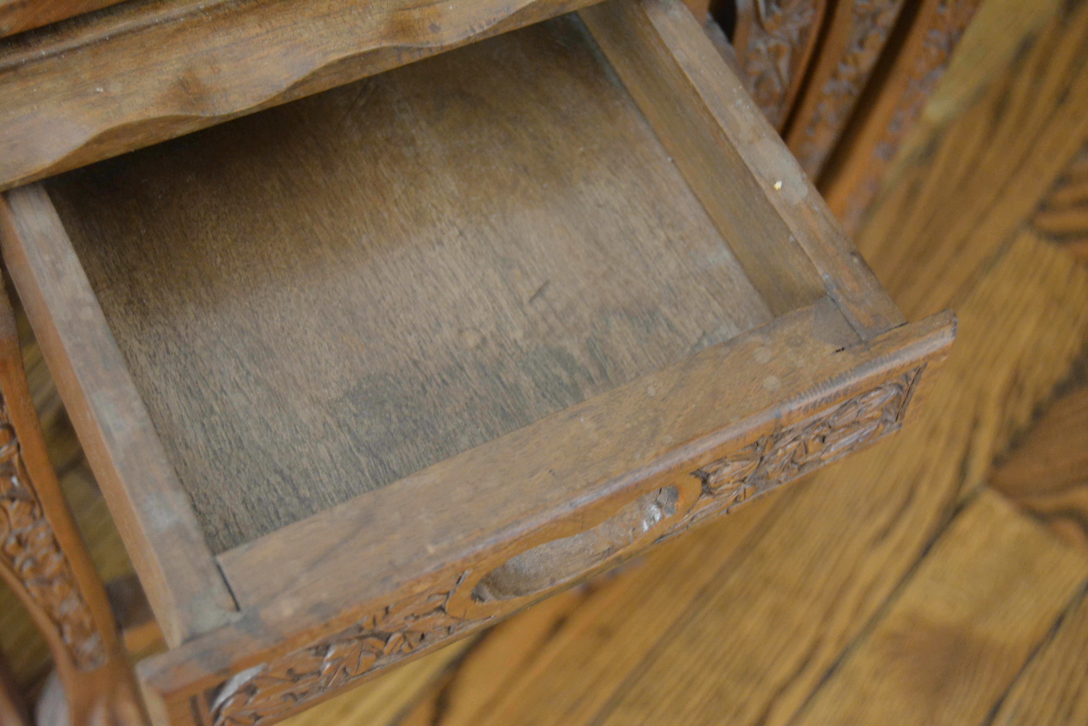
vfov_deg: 21.6
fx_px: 1904
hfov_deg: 31.9
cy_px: 363
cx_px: 544
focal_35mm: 63
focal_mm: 42
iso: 2800
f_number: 5
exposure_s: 1/30
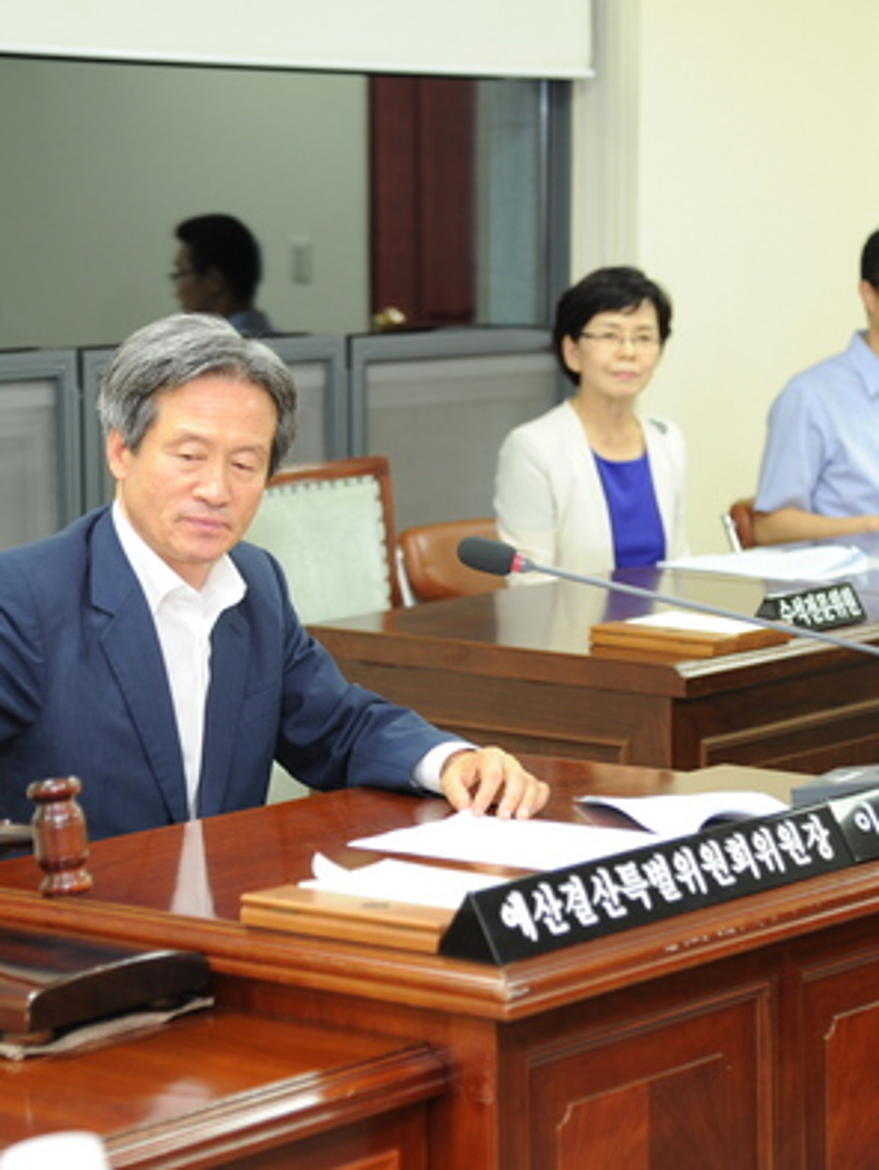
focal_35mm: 114
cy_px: 584
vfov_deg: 17.3
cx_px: 413
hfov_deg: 13.0
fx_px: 3856
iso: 800
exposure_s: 1/100
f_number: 4
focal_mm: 78
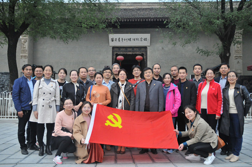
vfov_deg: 36.8
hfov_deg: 53.2
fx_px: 252
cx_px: 126
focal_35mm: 36
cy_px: 84
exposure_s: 1/3200
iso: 1600
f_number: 3.8
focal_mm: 24
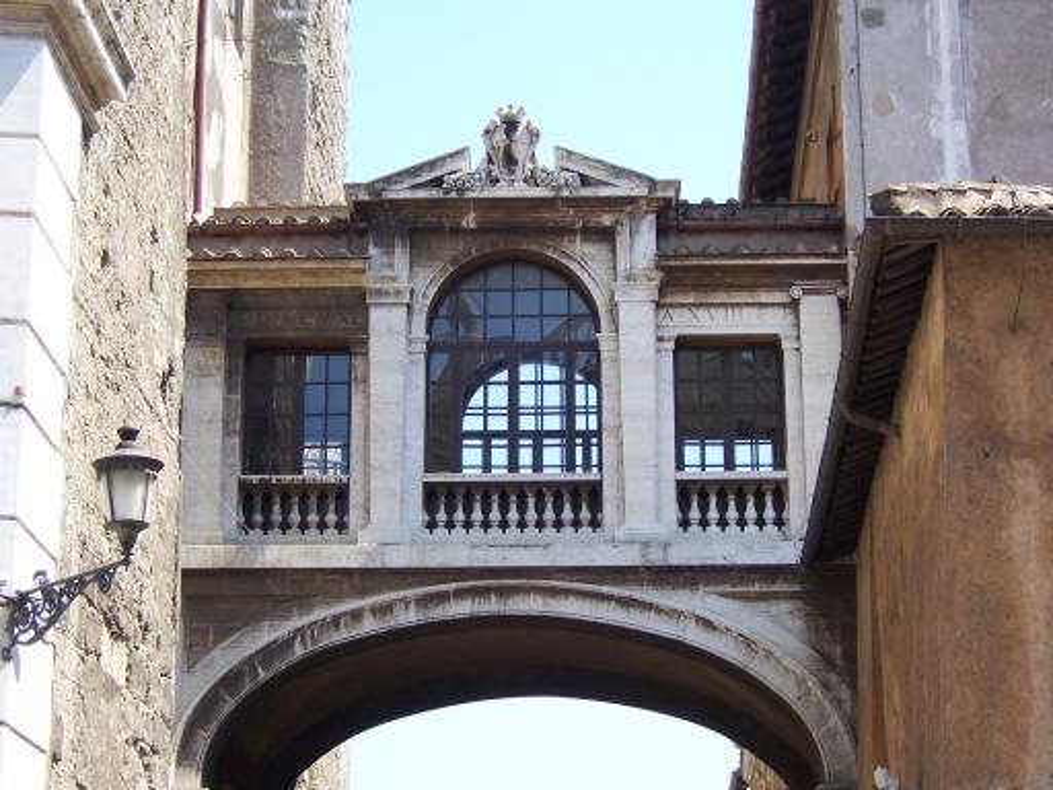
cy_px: 395
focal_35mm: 82
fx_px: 2494
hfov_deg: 23.8
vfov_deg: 18.0
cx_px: 526
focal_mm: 13.5
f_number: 4.8
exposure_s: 1/180
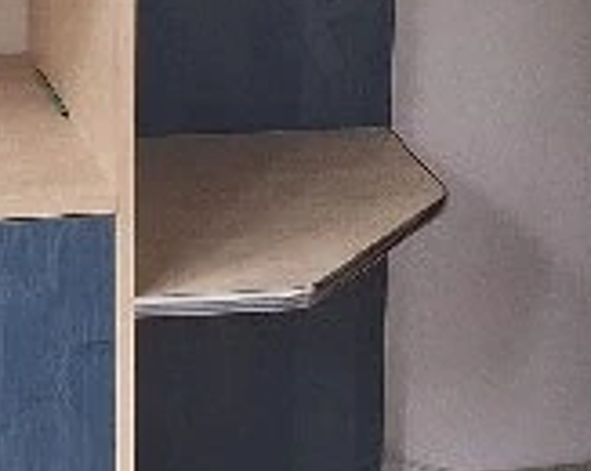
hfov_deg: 13.7
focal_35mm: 138
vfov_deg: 10.8
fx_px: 2411
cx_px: -51
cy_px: -228
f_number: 1.8
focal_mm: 5.54
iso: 125
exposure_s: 1/120
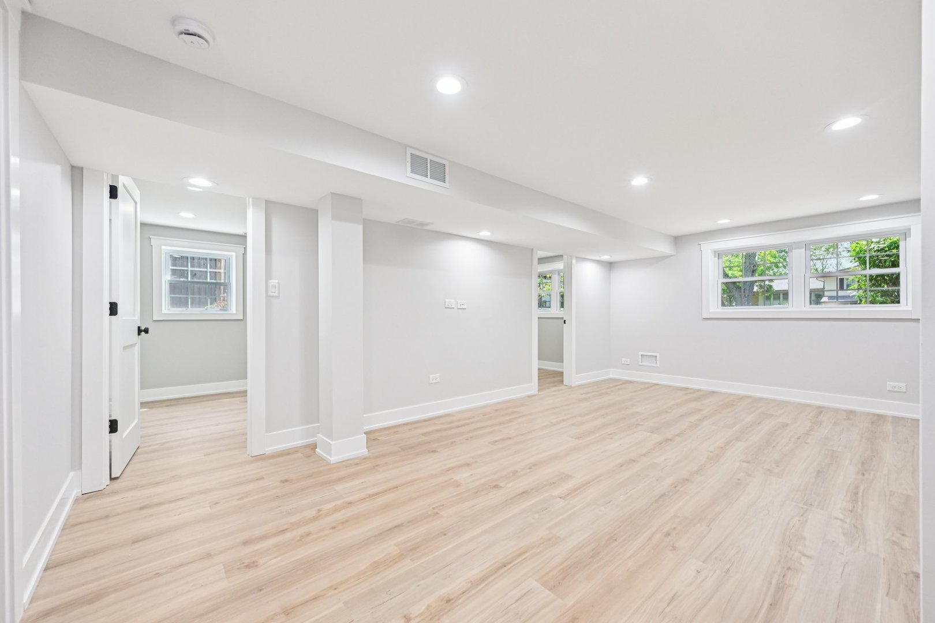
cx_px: 468
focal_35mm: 14
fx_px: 364
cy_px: 312
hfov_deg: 104.3
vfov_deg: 81.2
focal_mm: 14
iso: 800
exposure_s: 1/60
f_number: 8
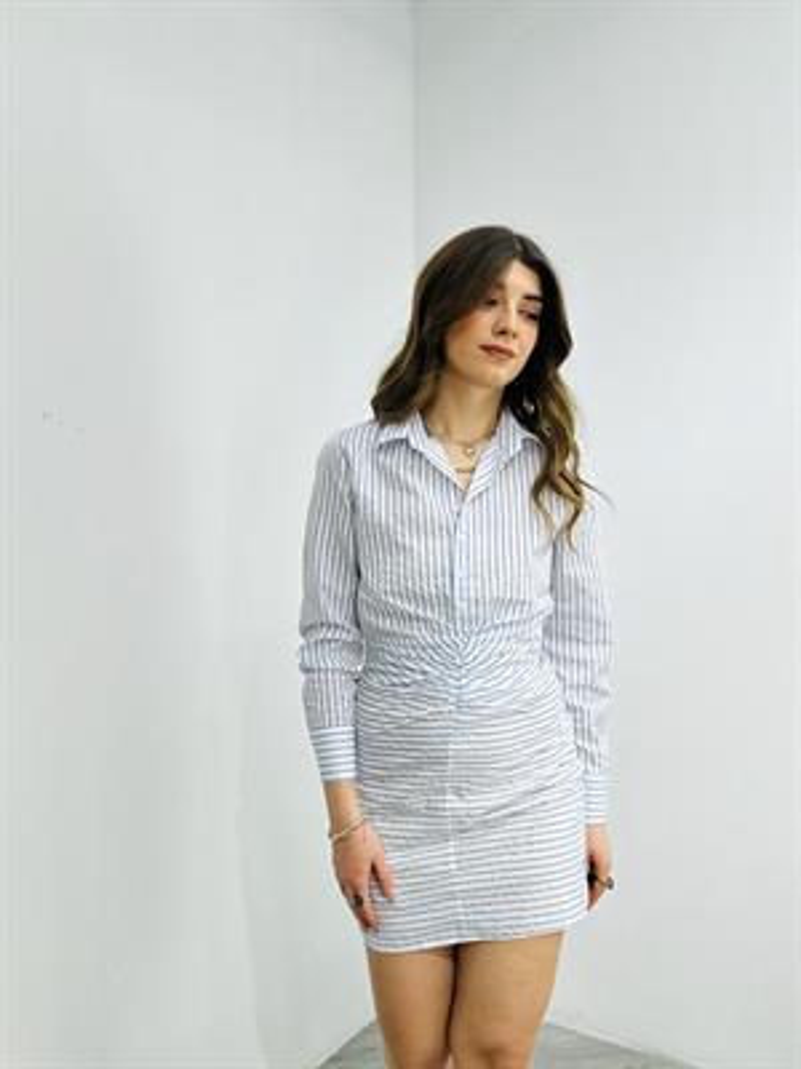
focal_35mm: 30
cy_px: 534
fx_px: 926
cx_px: 400
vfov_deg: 60.0
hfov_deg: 46.8
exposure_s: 1/133
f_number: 1.9
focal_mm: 2.69
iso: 20
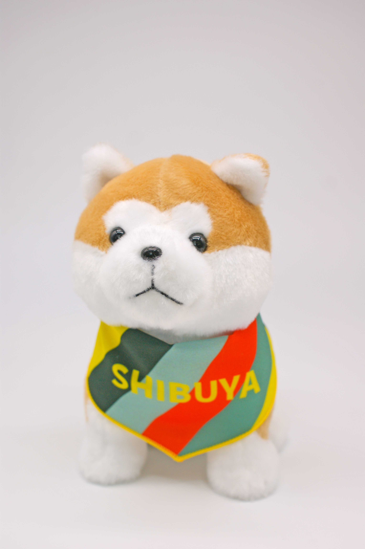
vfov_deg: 46.4
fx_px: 639
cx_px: 182
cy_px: 274
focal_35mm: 42
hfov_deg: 31.9
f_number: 5.6
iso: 100
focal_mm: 28
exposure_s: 1/160
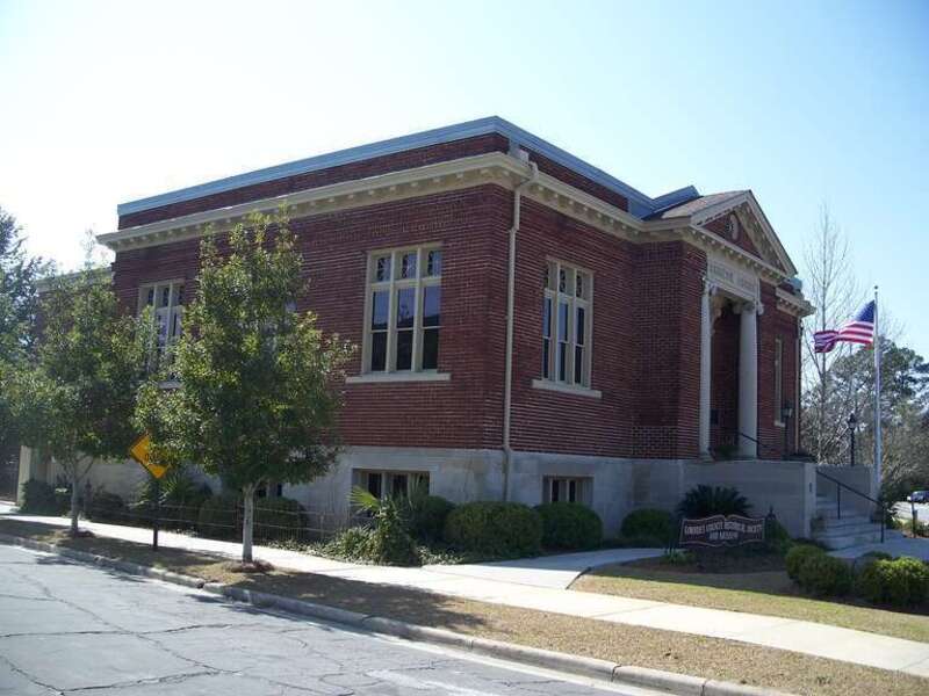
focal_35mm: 37
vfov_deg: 38.7
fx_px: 993
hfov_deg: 50.1
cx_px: 464
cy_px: 348
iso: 64
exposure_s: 1/500
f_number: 2.8
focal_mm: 7.8
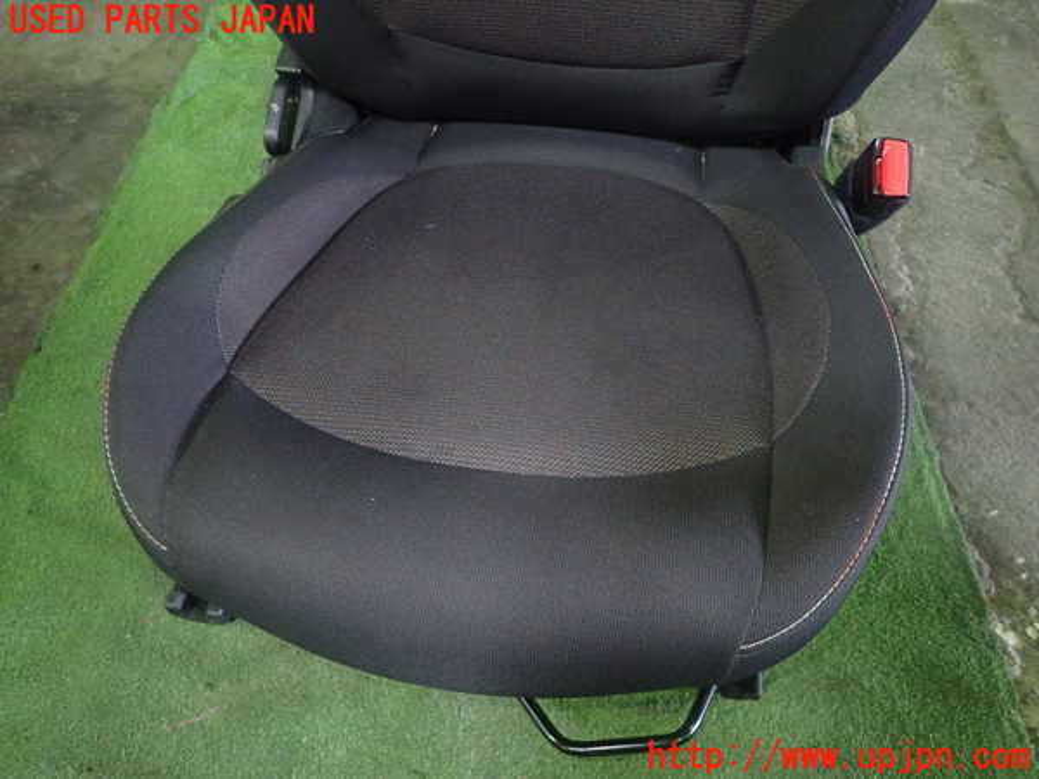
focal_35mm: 25
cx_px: 520
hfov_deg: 69.4
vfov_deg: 54.9
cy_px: 390
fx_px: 750
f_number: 2
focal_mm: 4.5
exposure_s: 1/30
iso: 800
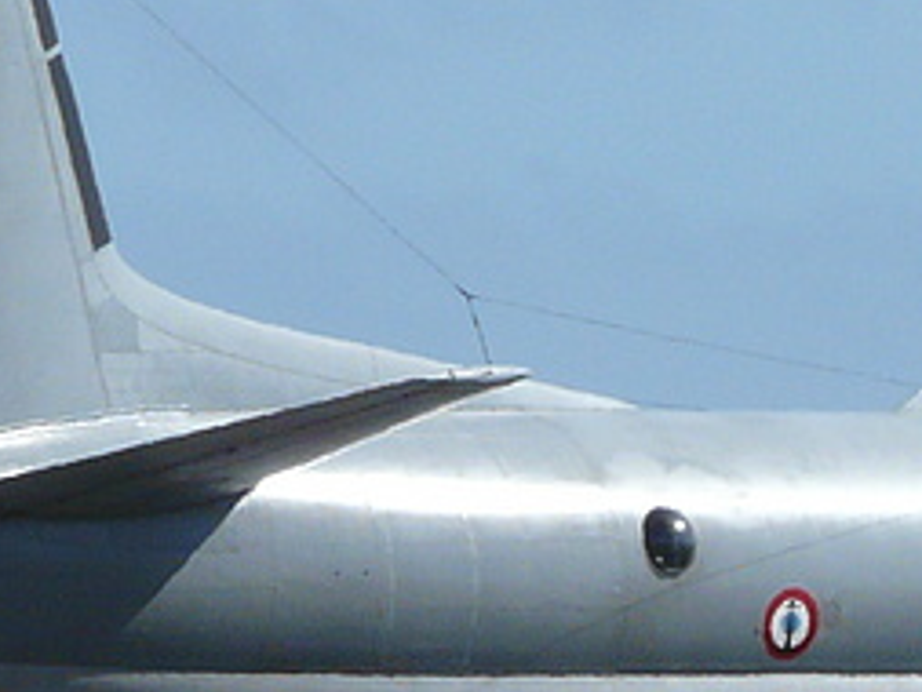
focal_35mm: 1021
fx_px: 27207
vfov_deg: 1.5
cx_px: 1079
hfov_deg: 1.9
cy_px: 390
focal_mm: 41.5
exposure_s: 1/320
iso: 100
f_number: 8
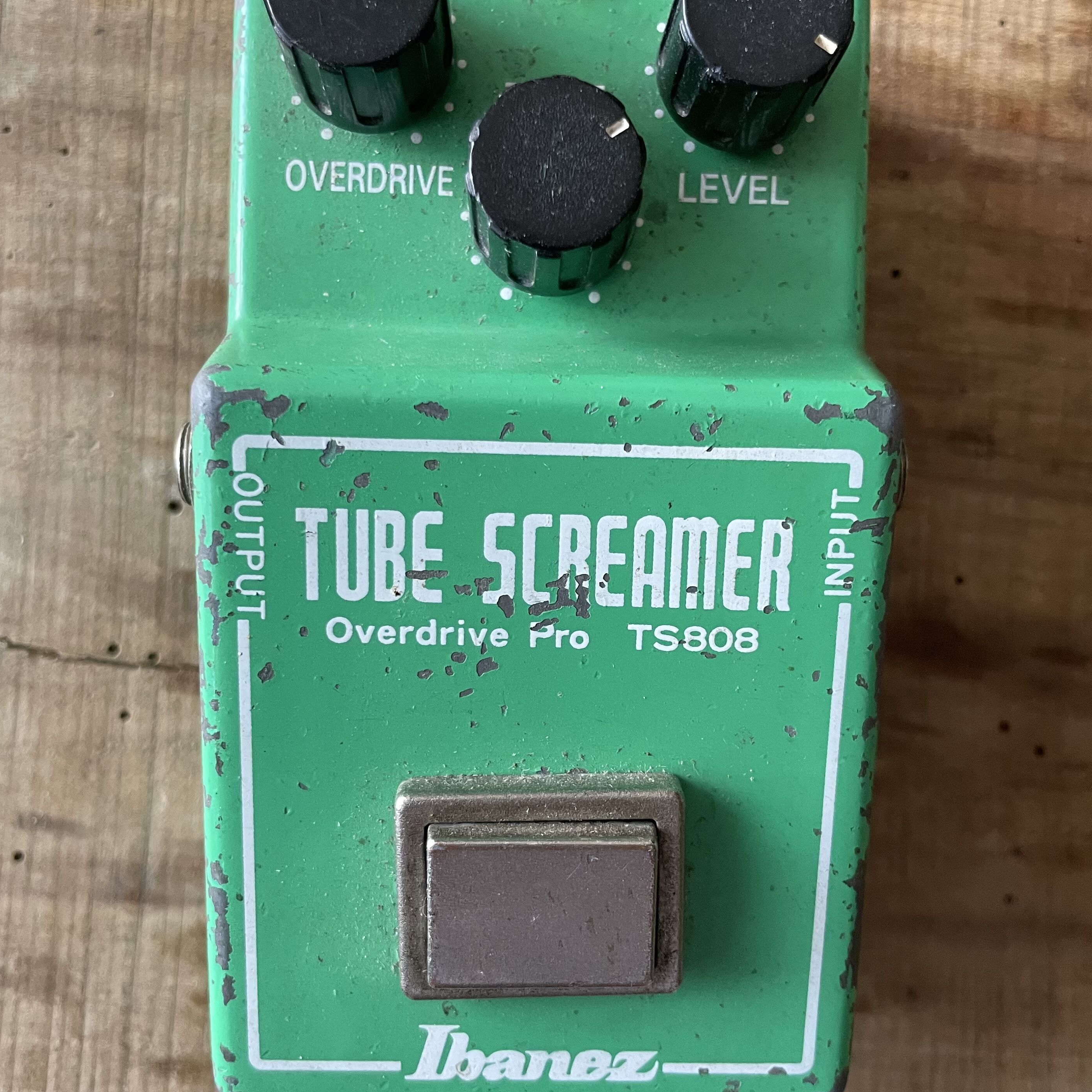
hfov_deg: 49.7
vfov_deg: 49.7
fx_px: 1178
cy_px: 547
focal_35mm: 33
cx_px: 561
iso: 200
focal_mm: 4.2
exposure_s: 1/60
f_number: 1.6
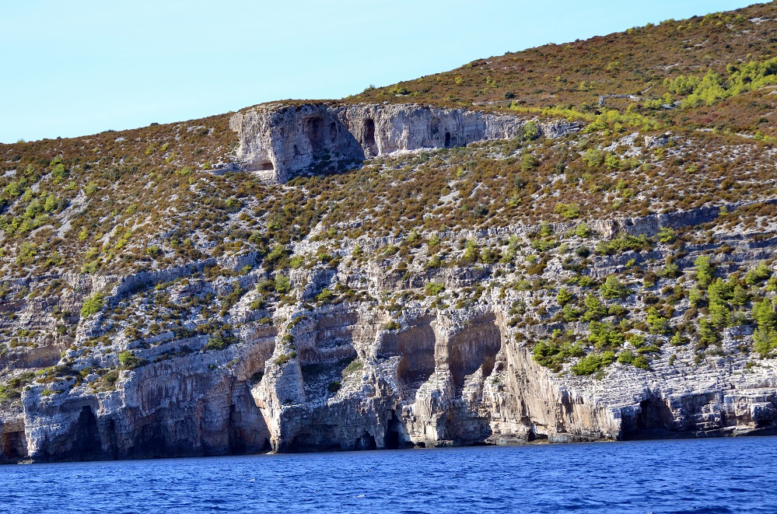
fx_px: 2907
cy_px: 257
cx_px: 388
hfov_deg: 15.2
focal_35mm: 135
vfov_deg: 10.1
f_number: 4.5
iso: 640
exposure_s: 1/3200
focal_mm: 90
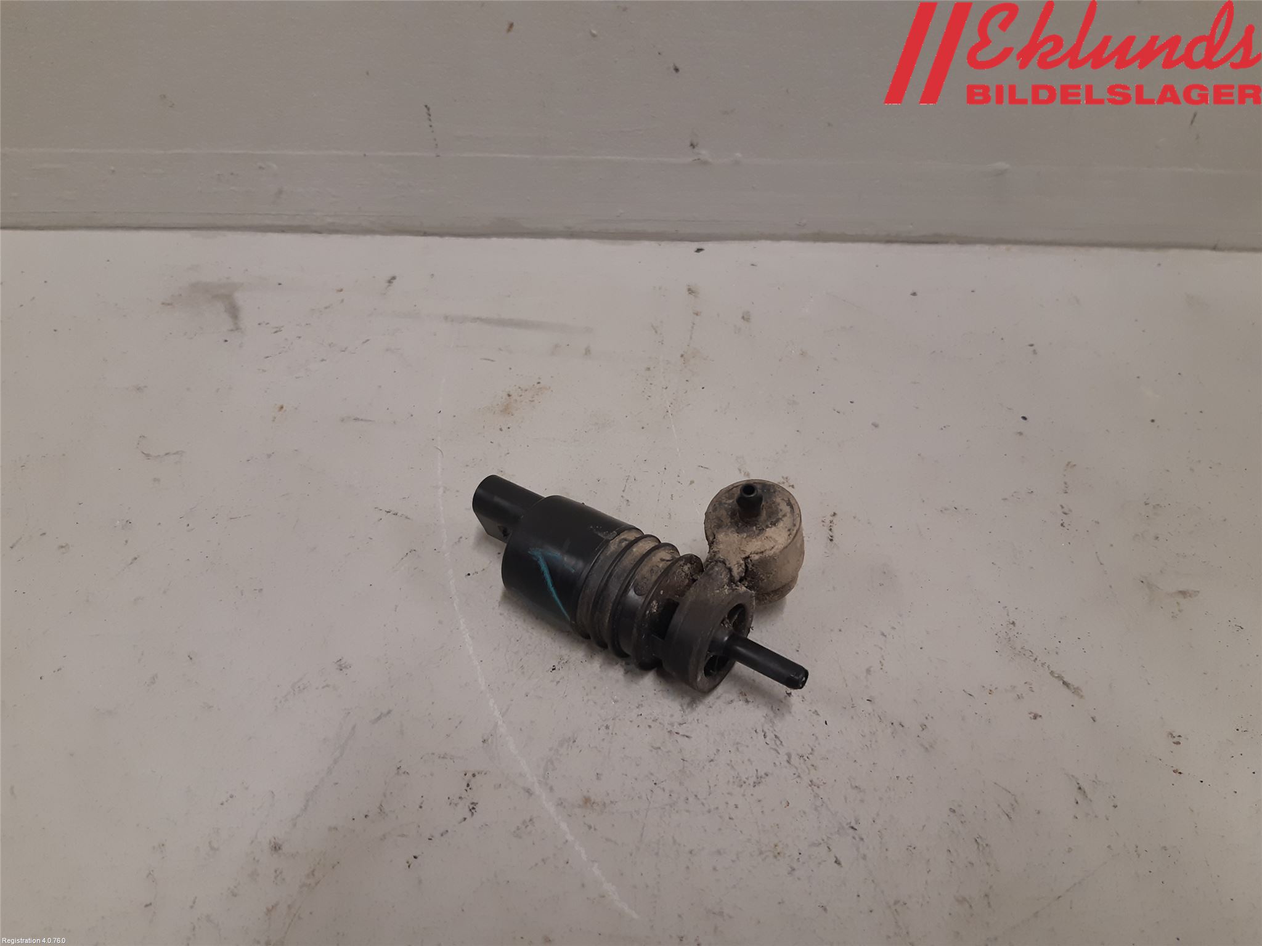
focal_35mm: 26
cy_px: 473
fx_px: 948
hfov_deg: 67.3
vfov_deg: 53.1
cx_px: 631
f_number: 1.7
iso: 125
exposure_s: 1/50
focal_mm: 3.93
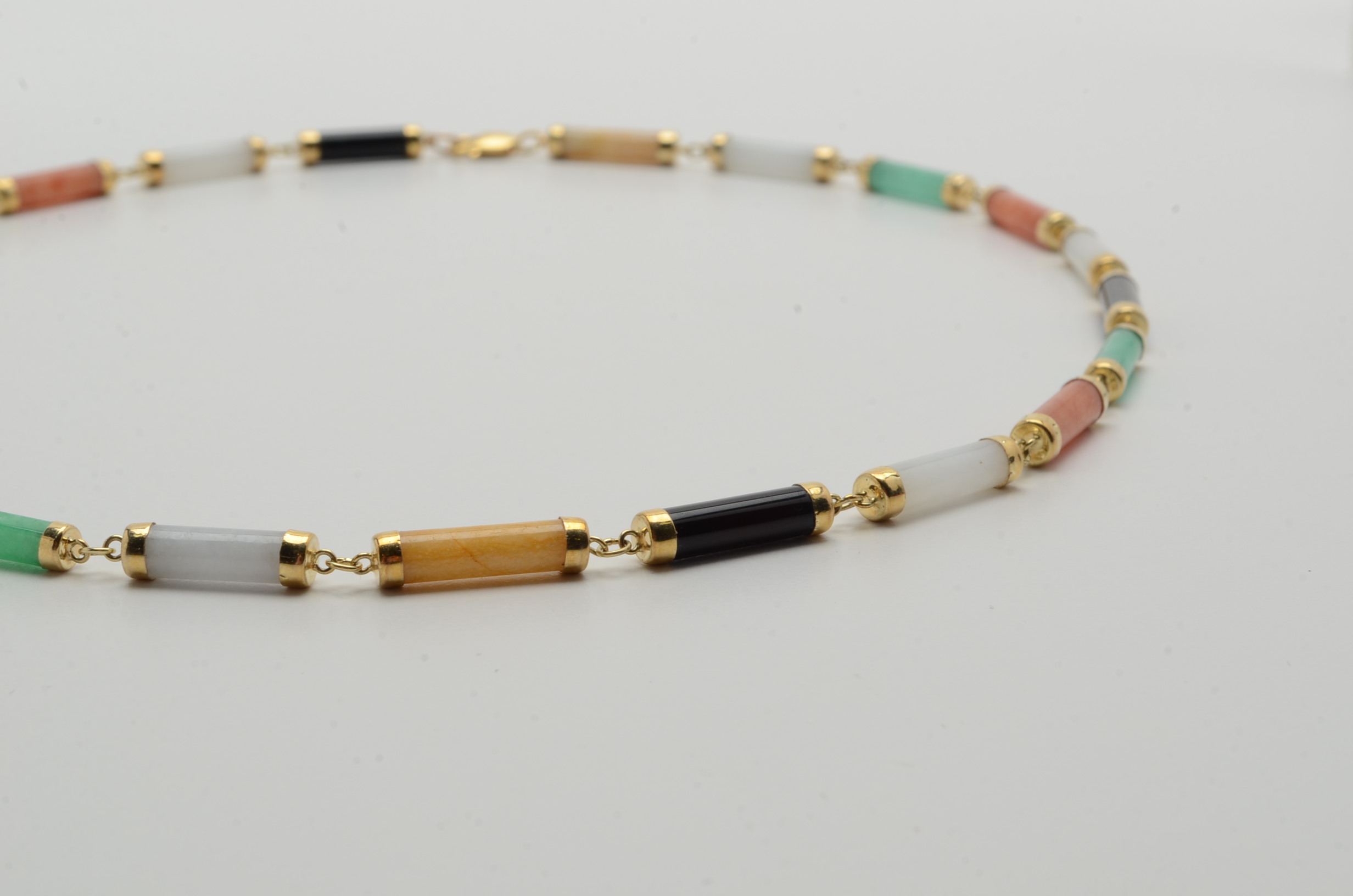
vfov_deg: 16.5
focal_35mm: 82
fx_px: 3094
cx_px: 676
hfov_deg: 24.7
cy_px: 448
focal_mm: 55
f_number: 20
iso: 200
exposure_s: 1/125
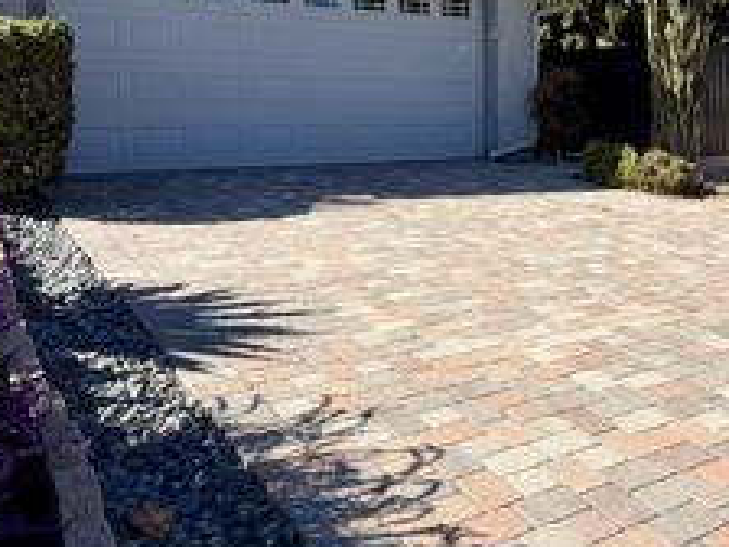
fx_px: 842
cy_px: 176
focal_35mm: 40
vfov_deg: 35.6
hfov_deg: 45.6
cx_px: 524
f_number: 2.2
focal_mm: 2.22
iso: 25
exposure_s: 1/770
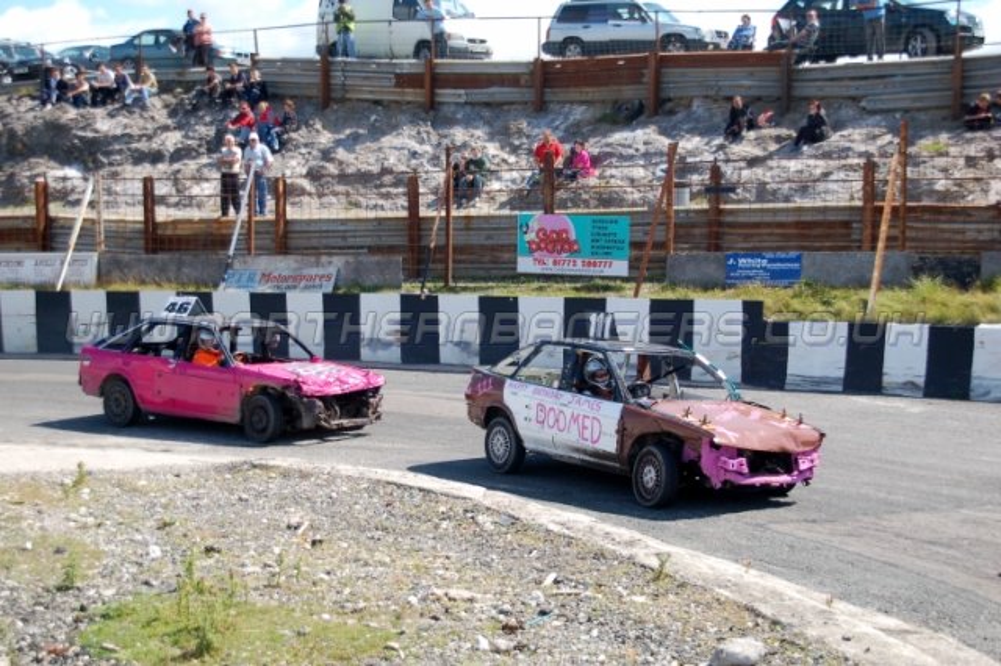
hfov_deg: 38.9
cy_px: 333
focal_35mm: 51
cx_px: 500
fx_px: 1417
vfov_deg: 26.5
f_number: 4.5
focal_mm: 34
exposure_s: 1/1000
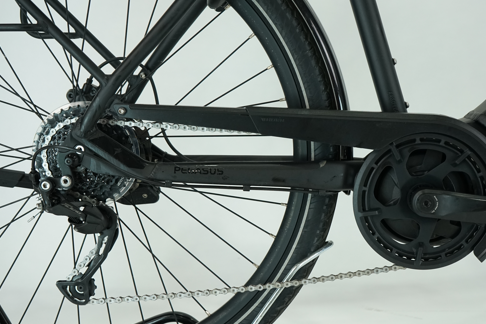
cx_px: 297
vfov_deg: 25.5
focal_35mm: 53
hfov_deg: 37.3
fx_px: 715
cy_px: 174
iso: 1600
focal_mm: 43
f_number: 6.3
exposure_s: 1/200
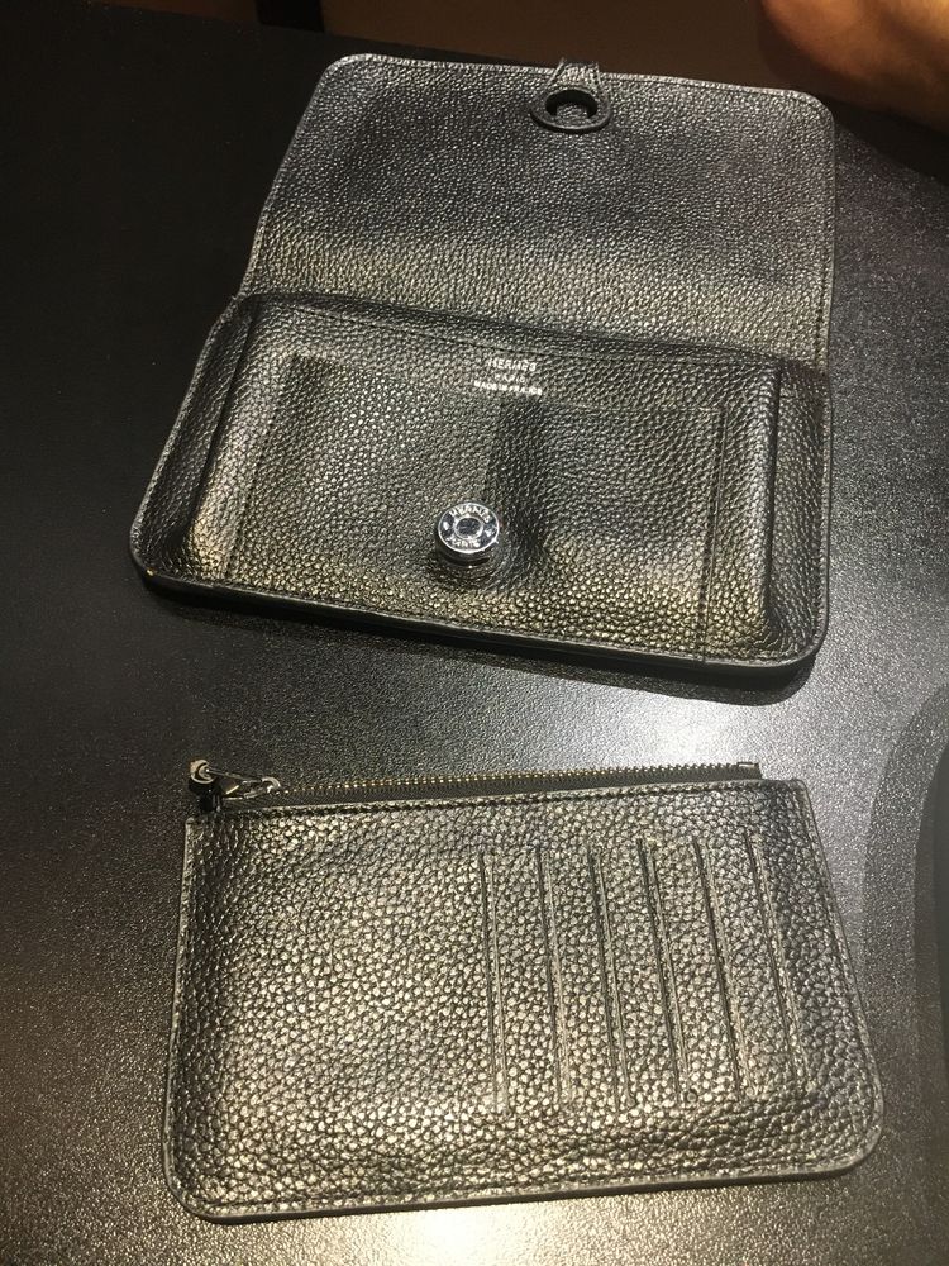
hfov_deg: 48.2
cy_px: 633
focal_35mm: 29
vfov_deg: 61.7
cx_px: 474
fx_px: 1060
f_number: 2.2
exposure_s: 1/25
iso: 200
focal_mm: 4.15
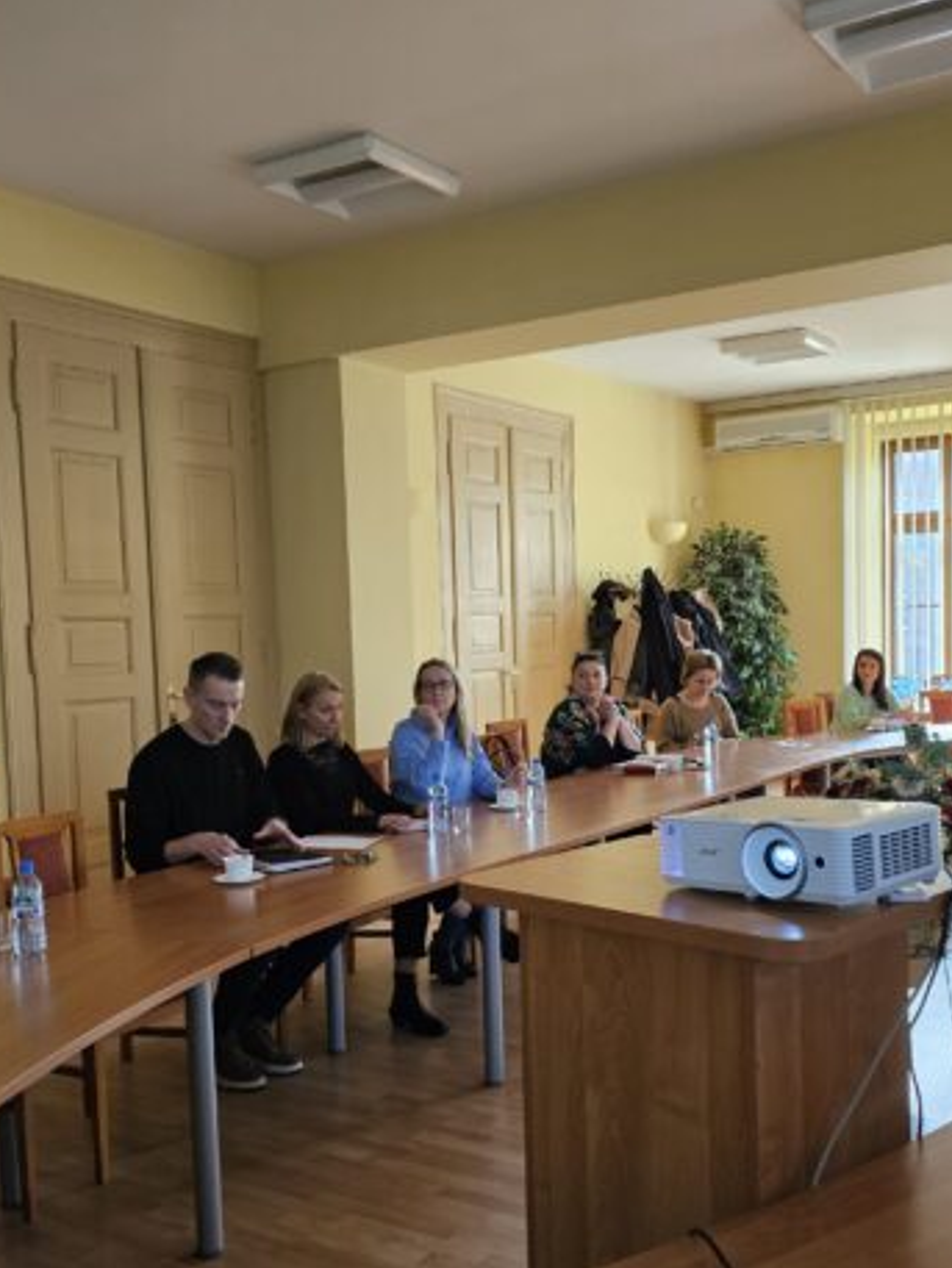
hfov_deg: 40.7
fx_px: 1283
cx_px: 527
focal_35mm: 35
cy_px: 710
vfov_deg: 52.5
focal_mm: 6.3
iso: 160
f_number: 1.7
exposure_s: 1/120
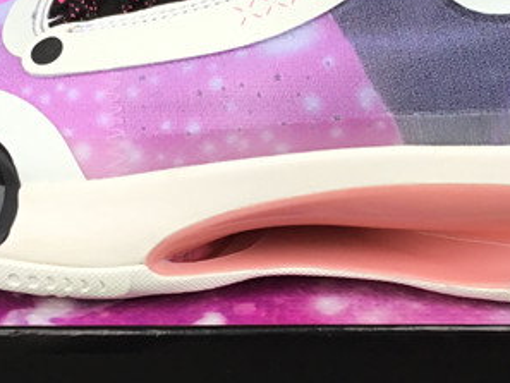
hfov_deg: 20.9
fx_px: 1385
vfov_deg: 15.7
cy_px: 155
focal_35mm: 94
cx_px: 258
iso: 32
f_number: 2.4
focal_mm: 3.3
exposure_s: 1/100
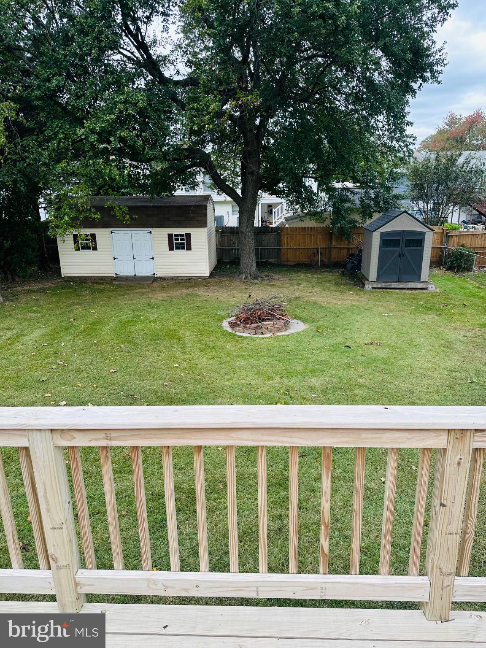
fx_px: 449
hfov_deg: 56.8
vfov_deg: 71.6
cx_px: 243
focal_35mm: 24
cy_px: 324
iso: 80
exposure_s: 1/630
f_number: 1.78
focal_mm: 6.86
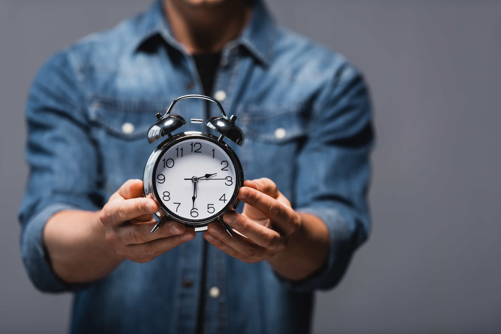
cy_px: 167
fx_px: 2019
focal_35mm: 145
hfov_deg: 14.1
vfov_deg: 9.5
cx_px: 250
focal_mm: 145
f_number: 2.8
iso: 100
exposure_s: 1/200
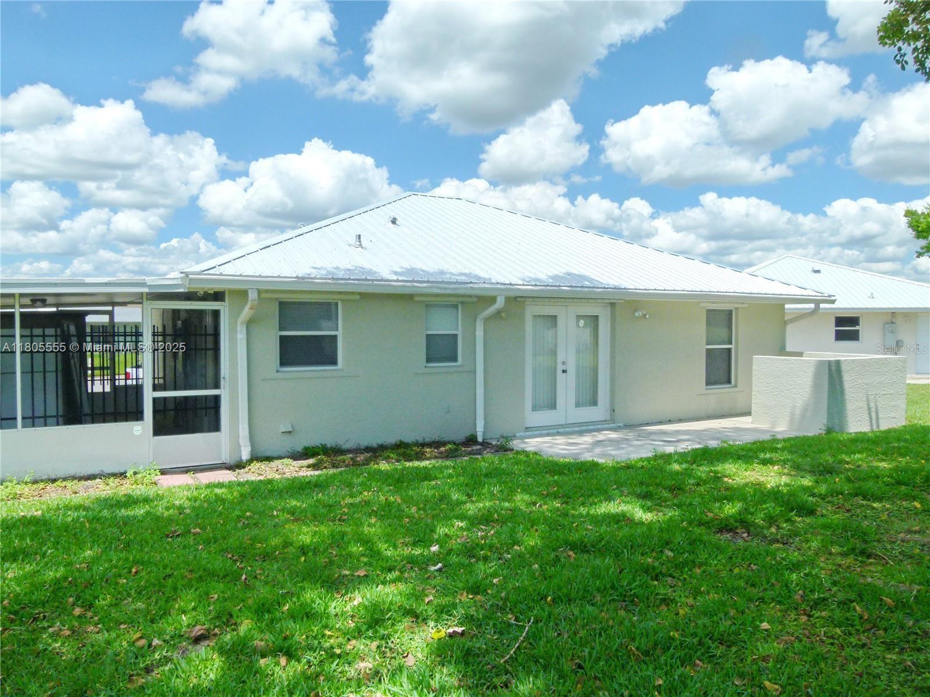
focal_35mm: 25
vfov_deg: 54.9
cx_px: 465
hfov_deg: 69.4
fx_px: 672
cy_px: 348
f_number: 4
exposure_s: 1/1000
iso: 100
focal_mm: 4.5
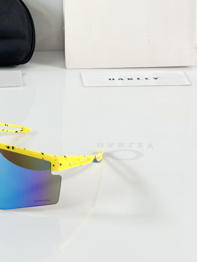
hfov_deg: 14.3
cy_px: 22
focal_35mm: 102
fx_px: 774
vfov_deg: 18.9
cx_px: 2
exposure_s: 1/100
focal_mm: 6.86
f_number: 1.78
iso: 50
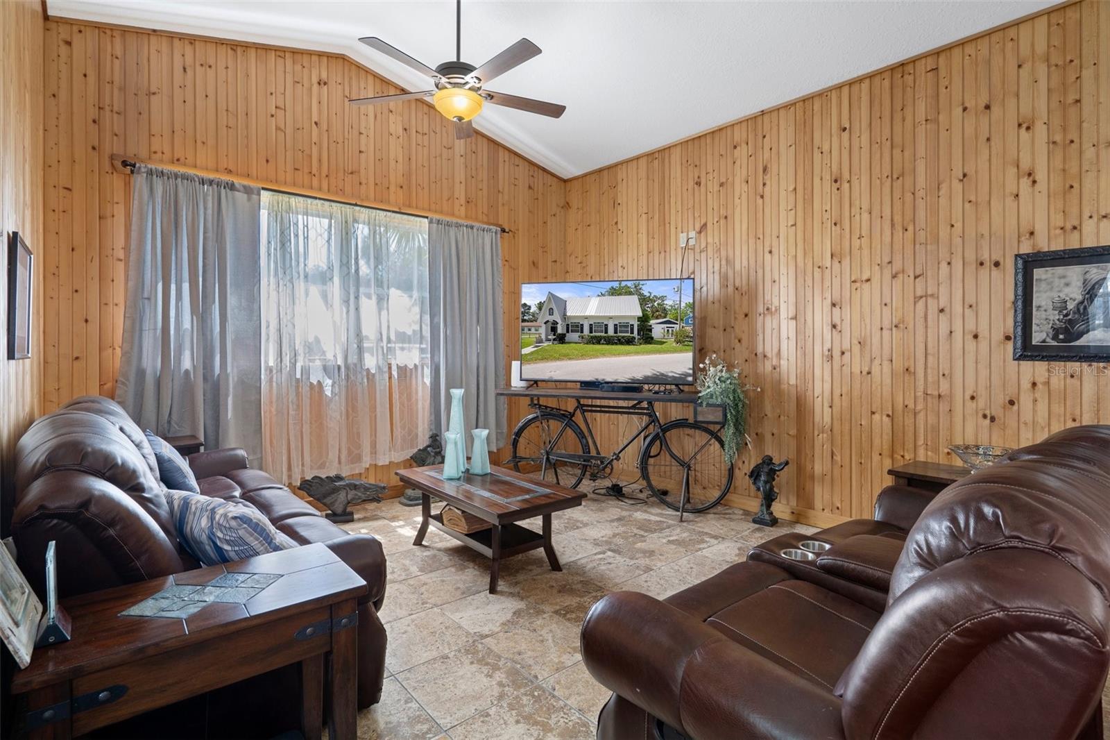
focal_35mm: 17
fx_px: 524
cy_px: 370
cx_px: 555
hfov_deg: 93.3
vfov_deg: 70.4
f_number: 9
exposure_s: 2.5
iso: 320
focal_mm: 17
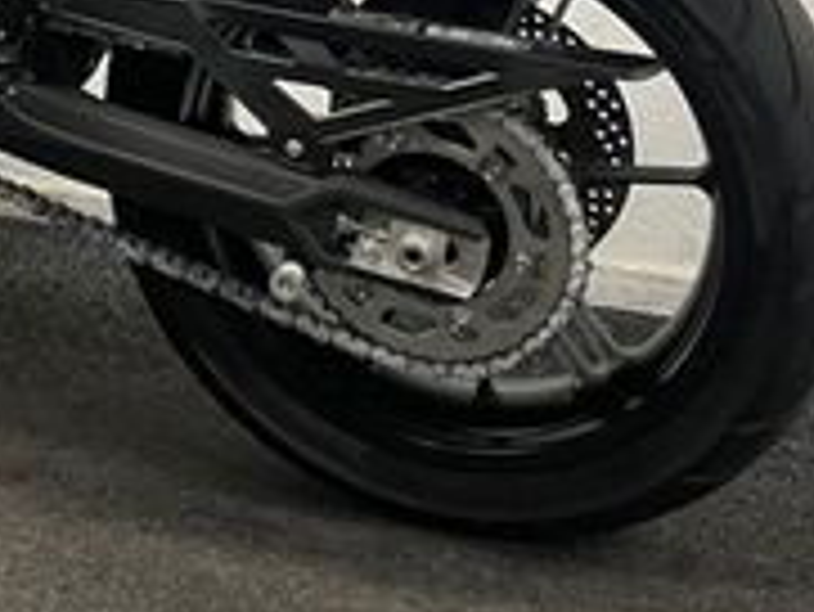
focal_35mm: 92
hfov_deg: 20.5
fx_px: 2165
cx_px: -36
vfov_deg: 14.6
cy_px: -382
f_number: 1.6
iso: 64
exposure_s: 1/50
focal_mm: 5.1
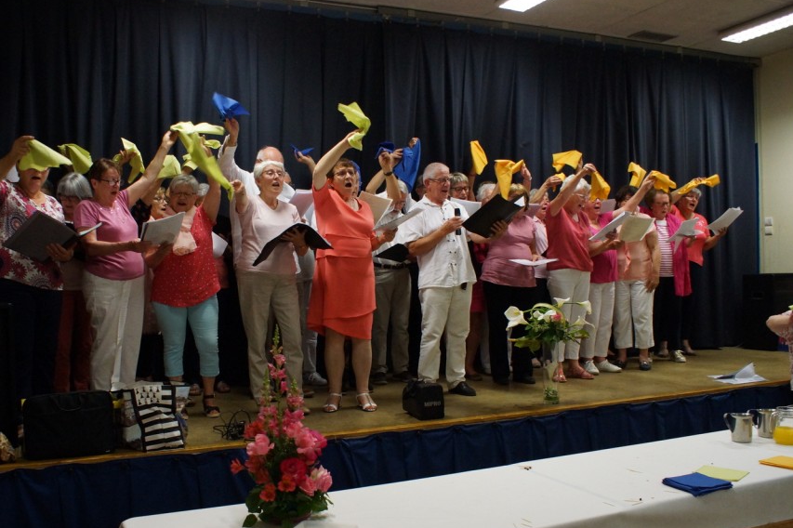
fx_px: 793
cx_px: 342
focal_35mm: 36
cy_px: 290
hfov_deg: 53.0
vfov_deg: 36.8
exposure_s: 1/125
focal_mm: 20
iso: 1600
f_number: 4
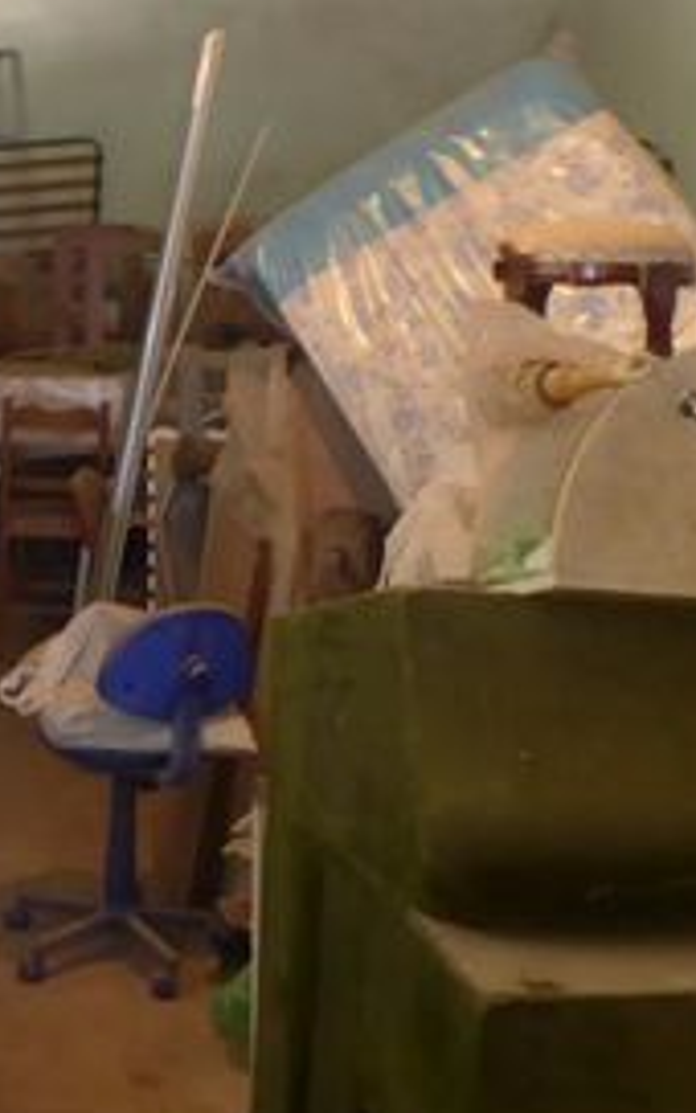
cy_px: 225
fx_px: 2003
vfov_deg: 30.3
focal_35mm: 66
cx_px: -35
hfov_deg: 19.0
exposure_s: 1/4
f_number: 3.3
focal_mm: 4.3
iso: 250
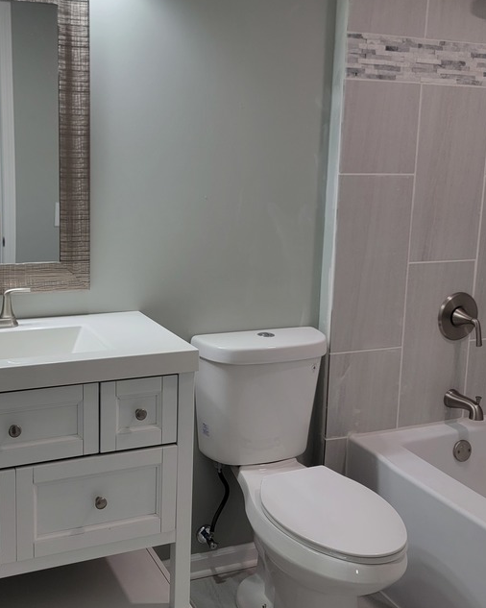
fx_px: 720
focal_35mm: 40
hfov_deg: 37.2
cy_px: 275
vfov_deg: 45.7
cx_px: 196
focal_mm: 6.7
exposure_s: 1/120
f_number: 1.8
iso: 80
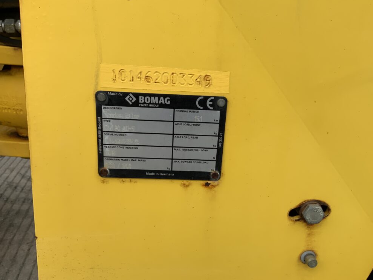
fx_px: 323
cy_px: 143
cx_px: 187
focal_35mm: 30
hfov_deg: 60.0
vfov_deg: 46.8
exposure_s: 1/1055
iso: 16
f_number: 1.8
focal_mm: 3
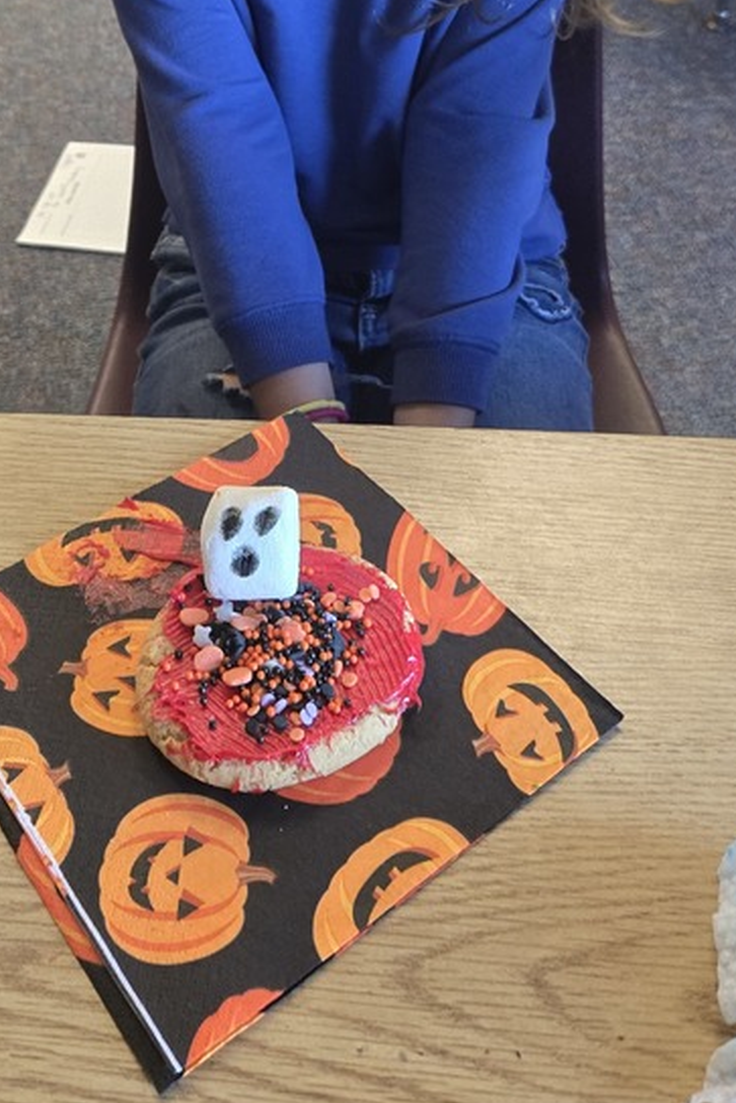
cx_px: 280
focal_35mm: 45
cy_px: 75
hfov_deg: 29.8
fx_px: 1379
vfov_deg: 39.8
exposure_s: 1/120
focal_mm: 5.4
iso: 1000
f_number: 1.8
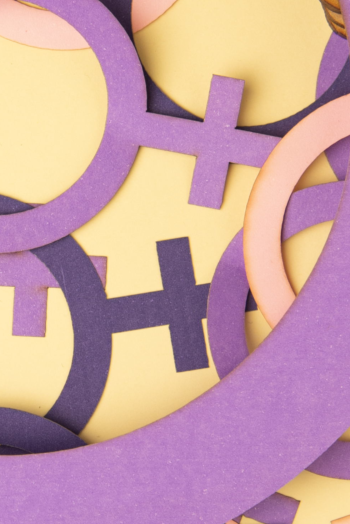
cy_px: 276
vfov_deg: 8.1
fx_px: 3700
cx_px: 11
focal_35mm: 254
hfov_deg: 5.4
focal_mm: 62
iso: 100
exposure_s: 1/160
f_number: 8
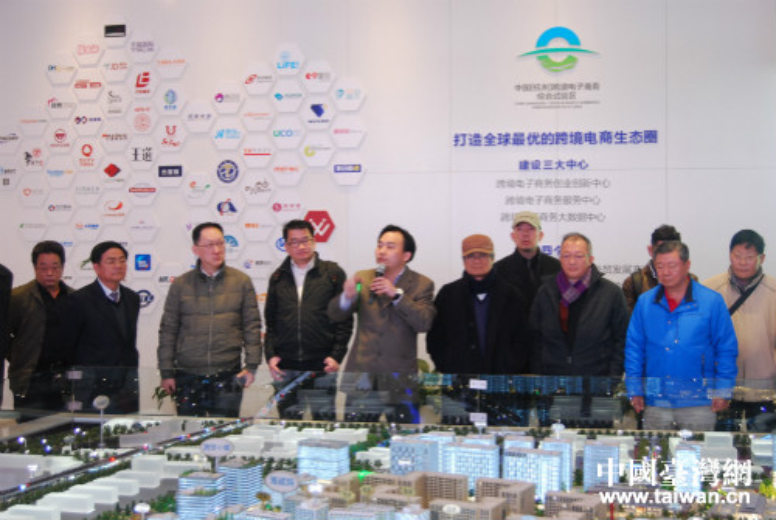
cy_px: 260
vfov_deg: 28.2
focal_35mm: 48
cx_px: 388
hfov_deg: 41.1
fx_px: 1036
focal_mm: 32
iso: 640
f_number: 4.5
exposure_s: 1/30
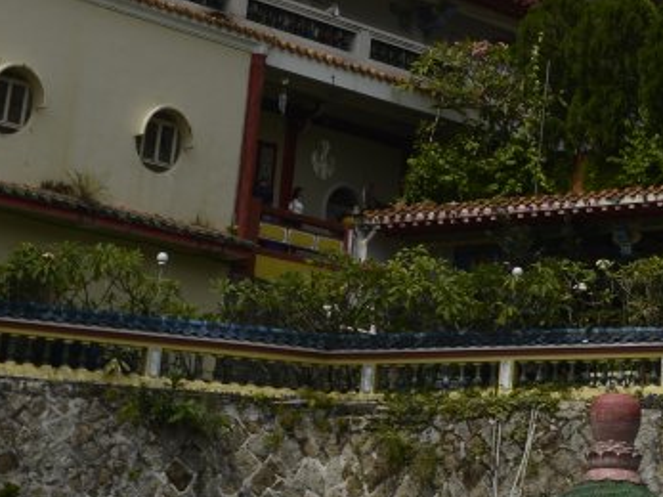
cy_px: -421
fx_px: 2546
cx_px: 864
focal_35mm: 133
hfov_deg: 14.2
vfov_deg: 10.4
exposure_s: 1/800
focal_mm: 30
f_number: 8
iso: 100
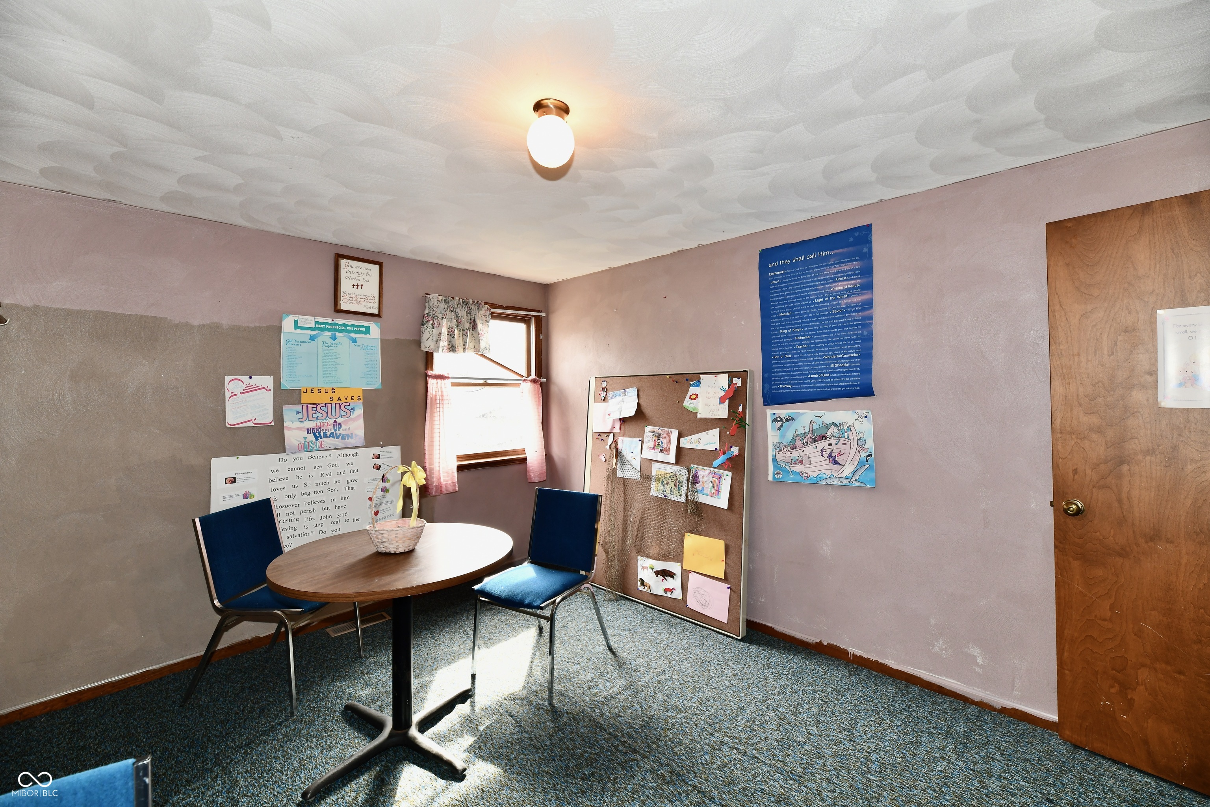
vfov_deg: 81.2
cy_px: 404
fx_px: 470
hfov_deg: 104.3
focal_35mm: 14
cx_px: 605
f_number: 6.3
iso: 640
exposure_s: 1/60
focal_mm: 14
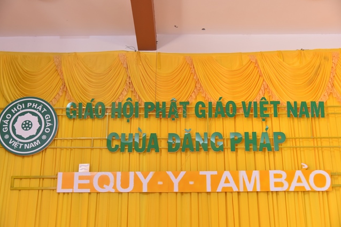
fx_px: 483
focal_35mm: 51
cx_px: 169
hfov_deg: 38.9
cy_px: 113
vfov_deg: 26.5
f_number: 4.5
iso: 1600
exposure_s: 1/125
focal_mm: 50
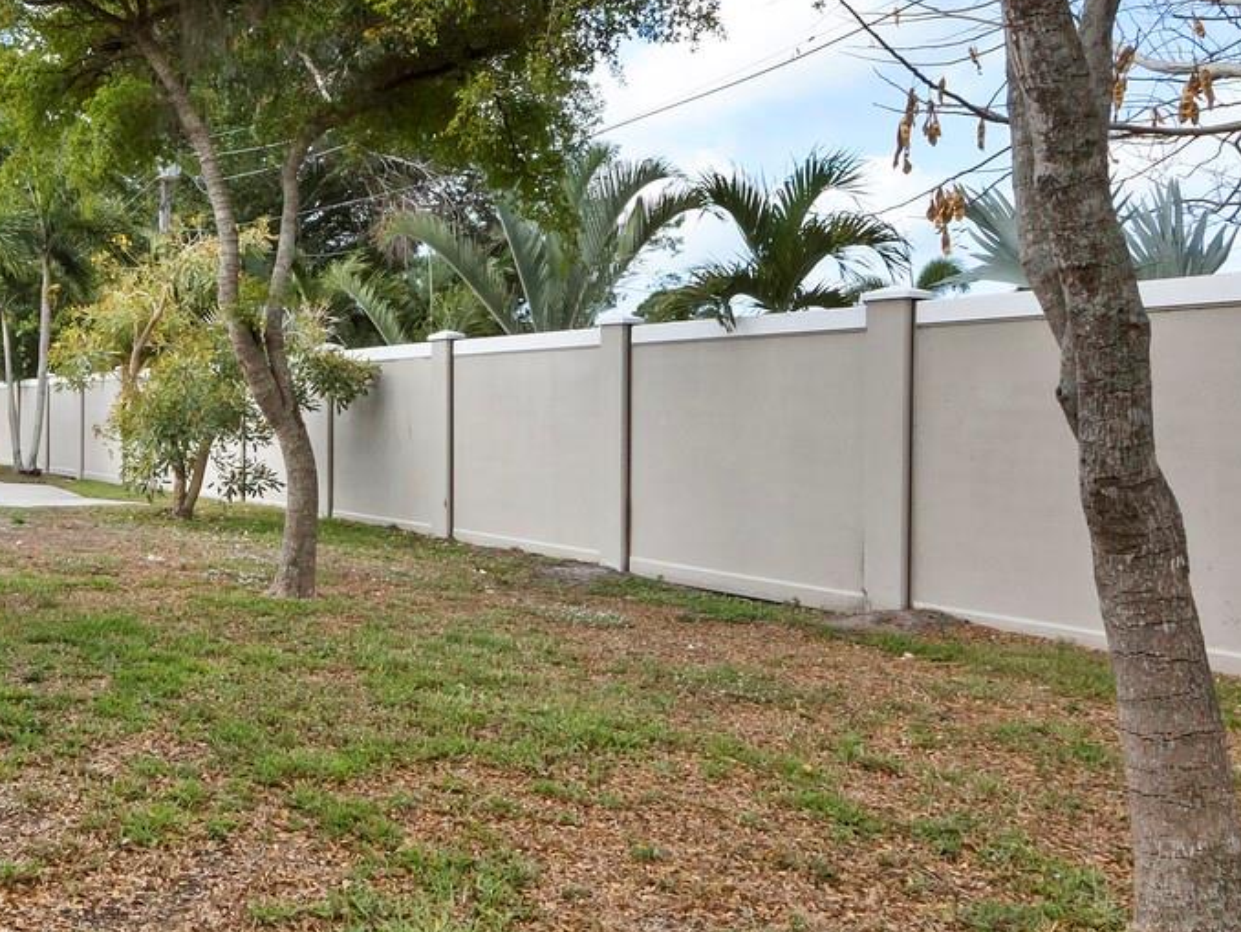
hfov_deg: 52.1
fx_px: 1183
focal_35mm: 33
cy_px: 425
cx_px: 265
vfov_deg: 42.9
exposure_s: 1/125
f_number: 11
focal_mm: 7
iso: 400
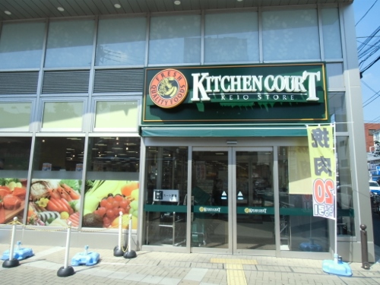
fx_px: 263
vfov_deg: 56.8
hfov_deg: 71.6
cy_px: 142
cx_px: 190
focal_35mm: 24
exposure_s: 1/400
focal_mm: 4.24
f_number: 3
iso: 64
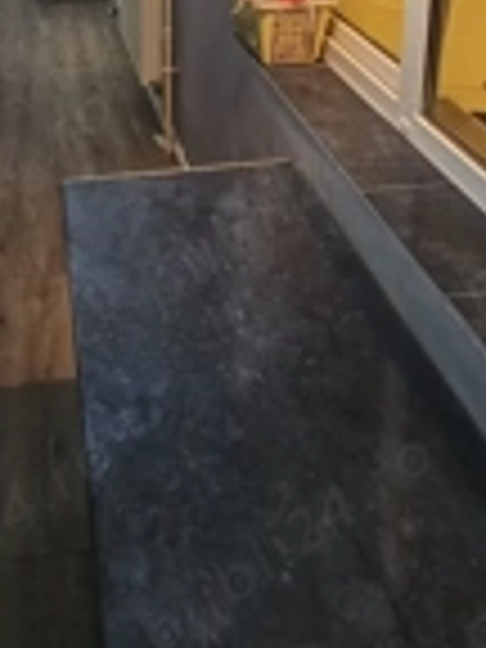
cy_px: -72
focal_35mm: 36
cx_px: 117
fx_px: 674
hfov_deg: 38.6
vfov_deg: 40.8
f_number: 2.2
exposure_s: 1/50.3
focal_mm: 2.2
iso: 320
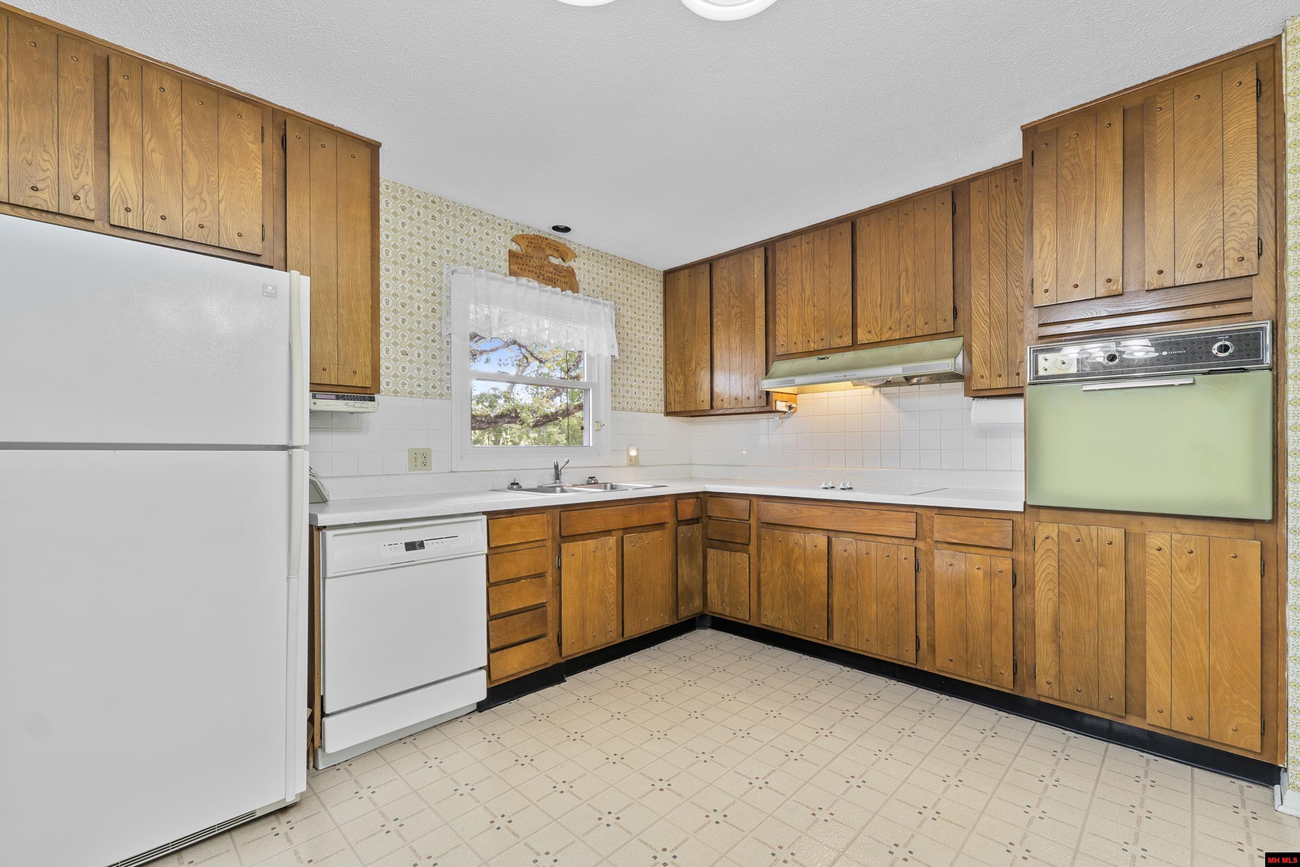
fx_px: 542
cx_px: 650
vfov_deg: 77.3
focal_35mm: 15
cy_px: 434
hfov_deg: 100.4
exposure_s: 1/1.25
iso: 200
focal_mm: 10
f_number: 9
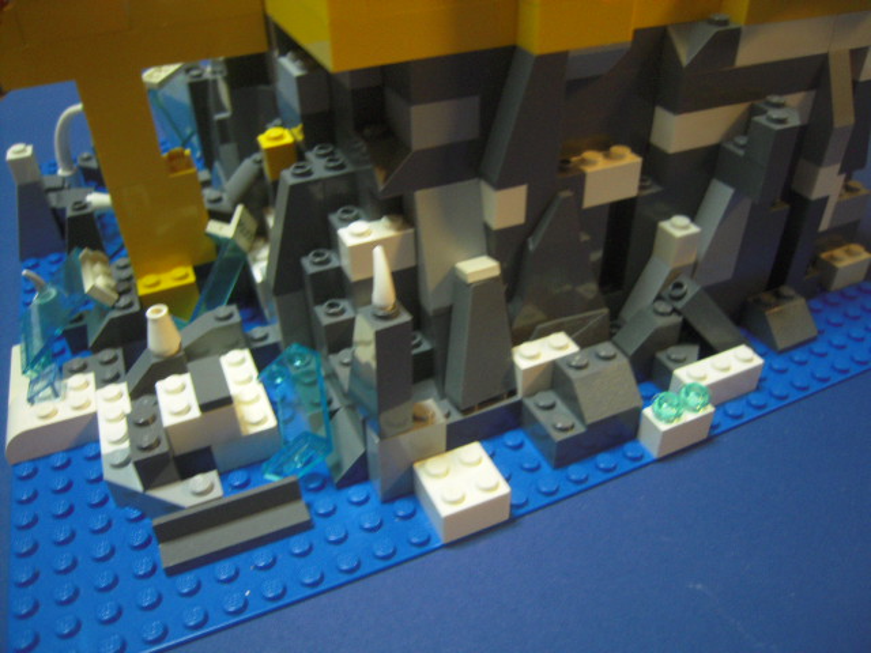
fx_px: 705
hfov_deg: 63.4
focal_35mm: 28
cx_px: 436
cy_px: 326
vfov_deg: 49.7
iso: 400
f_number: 2.7
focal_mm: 5
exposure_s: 1/13
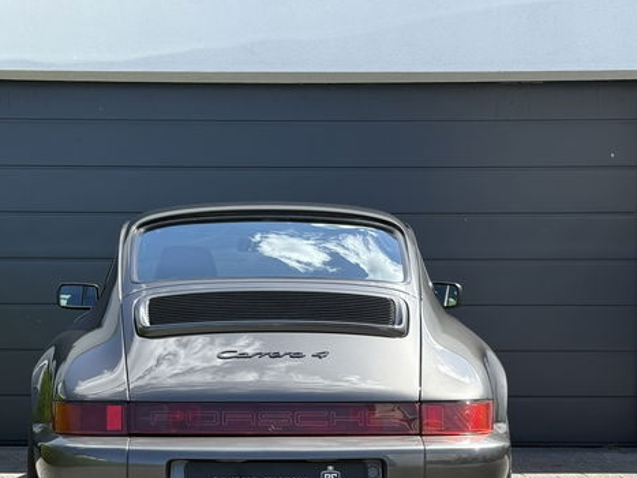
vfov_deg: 18.5
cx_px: 259
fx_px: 1453
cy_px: 376
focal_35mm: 79
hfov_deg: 24.7
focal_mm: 6.76
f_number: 1.78
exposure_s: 1/1543
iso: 64
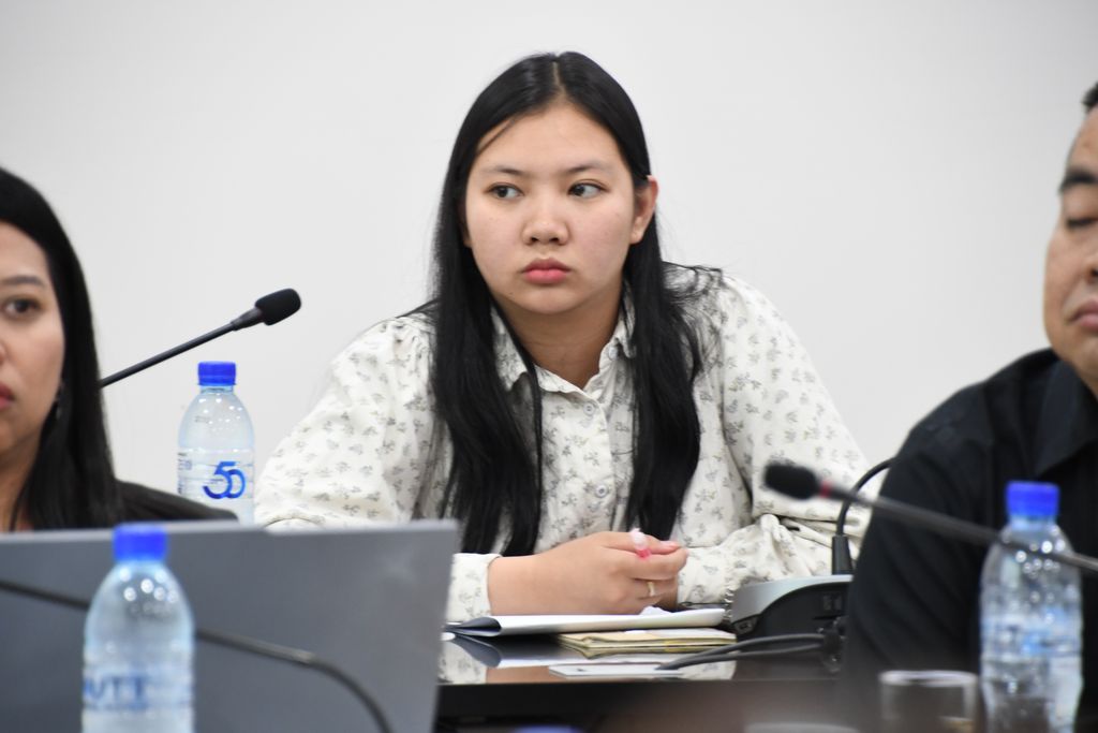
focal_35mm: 277
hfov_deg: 7.4
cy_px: 366
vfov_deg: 5.0
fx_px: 8449
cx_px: 549
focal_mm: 185
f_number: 6
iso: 1600
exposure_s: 1/30
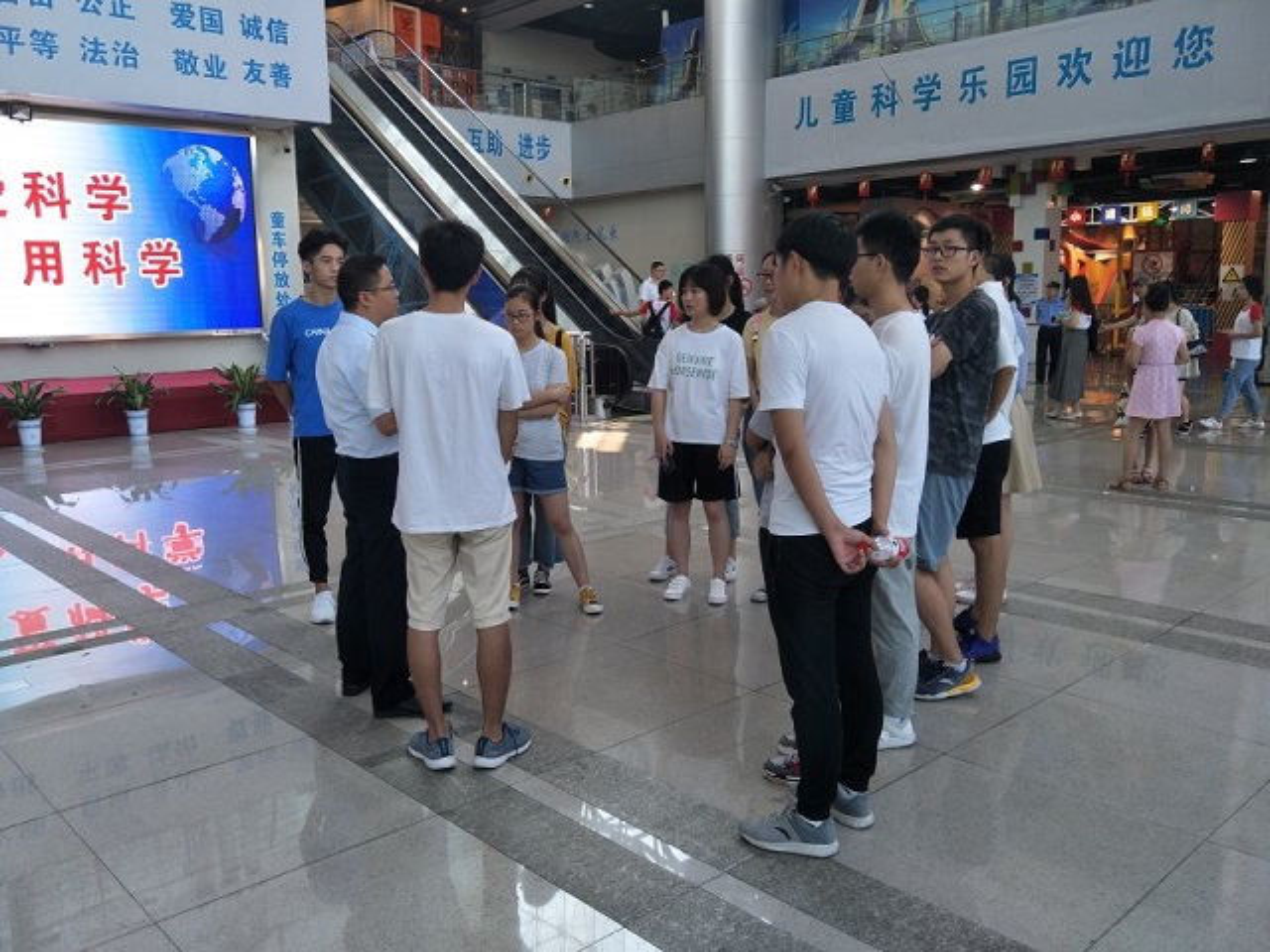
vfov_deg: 56.8
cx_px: 635
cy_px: 476
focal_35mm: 24
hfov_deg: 71.6
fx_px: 881
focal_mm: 4.1
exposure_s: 1/100
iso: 111
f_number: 1.7
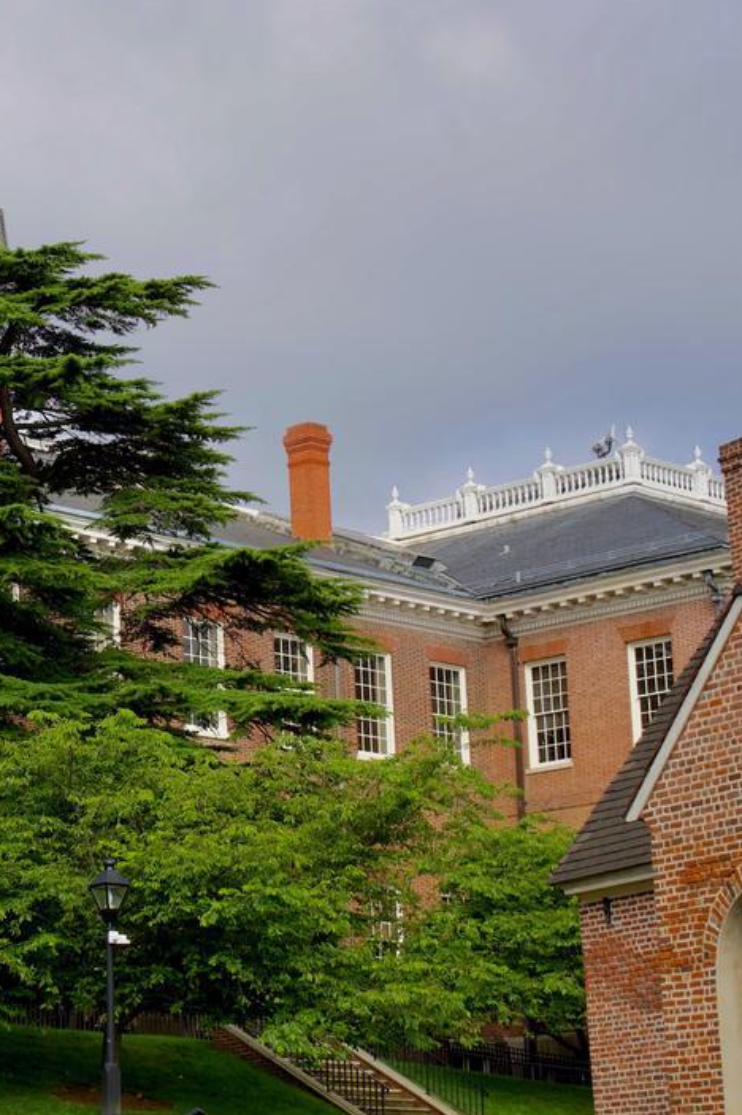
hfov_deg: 14.3
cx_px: -8
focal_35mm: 94
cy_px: 509
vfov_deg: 21.7
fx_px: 2909
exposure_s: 1/125
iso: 100
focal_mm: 43
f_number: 9
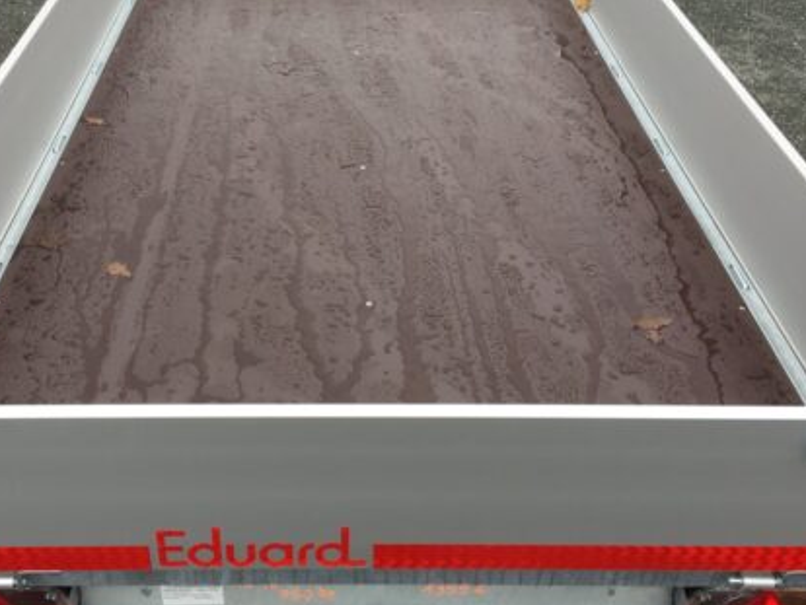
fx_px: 978
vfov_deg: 34.2
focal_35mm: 42
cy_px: 218
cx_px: 343
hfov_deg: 44.6
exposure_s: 1/145
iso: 32
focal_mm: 4.15
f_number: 2.2
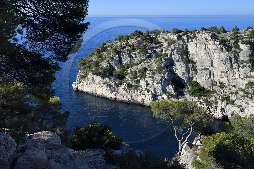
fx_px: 254
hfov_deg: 53.2
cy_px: 84
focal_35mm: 36
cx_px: 127
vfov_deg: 36.8
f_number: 13
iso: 200
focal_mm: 36
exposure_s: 1/250
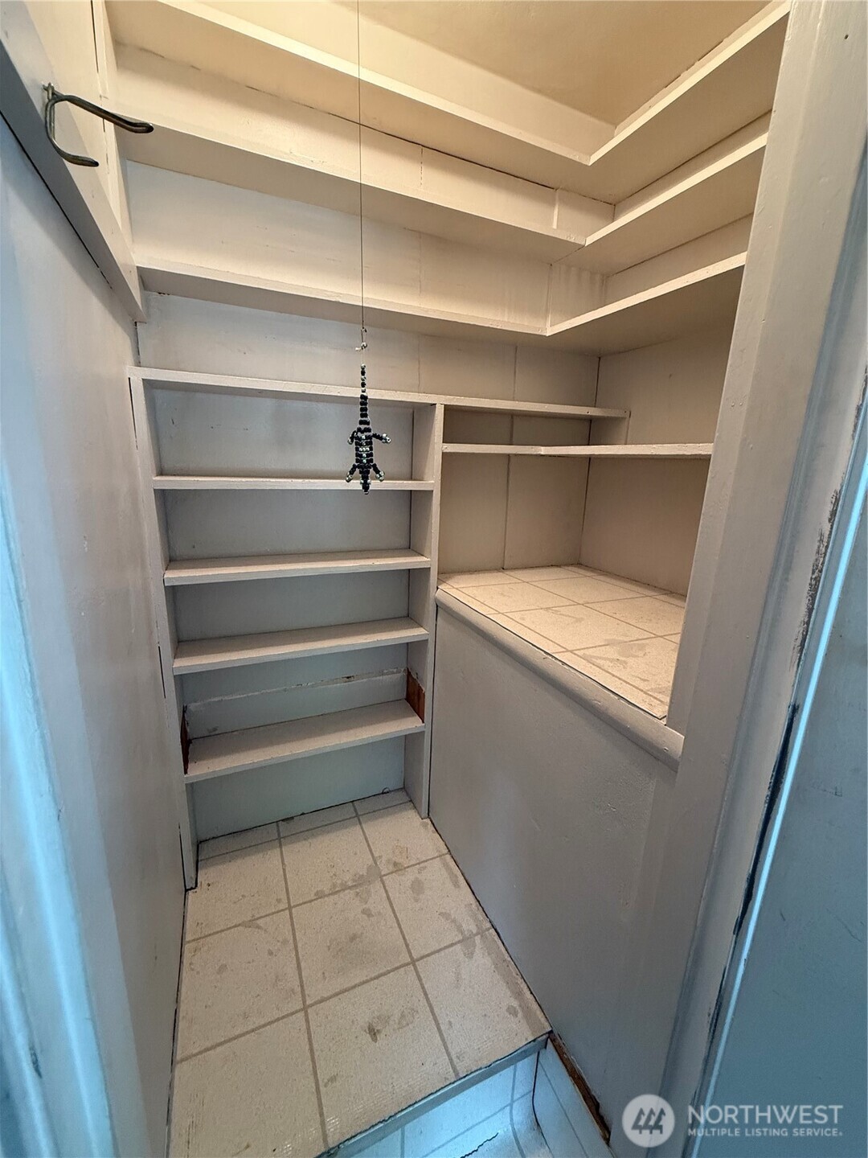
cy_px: 579
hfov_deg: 85.7
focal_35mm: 14
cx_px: 434
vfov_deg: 102.1
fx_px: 468
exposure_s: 1/60
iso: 400
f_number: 2.2
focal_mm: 2.22
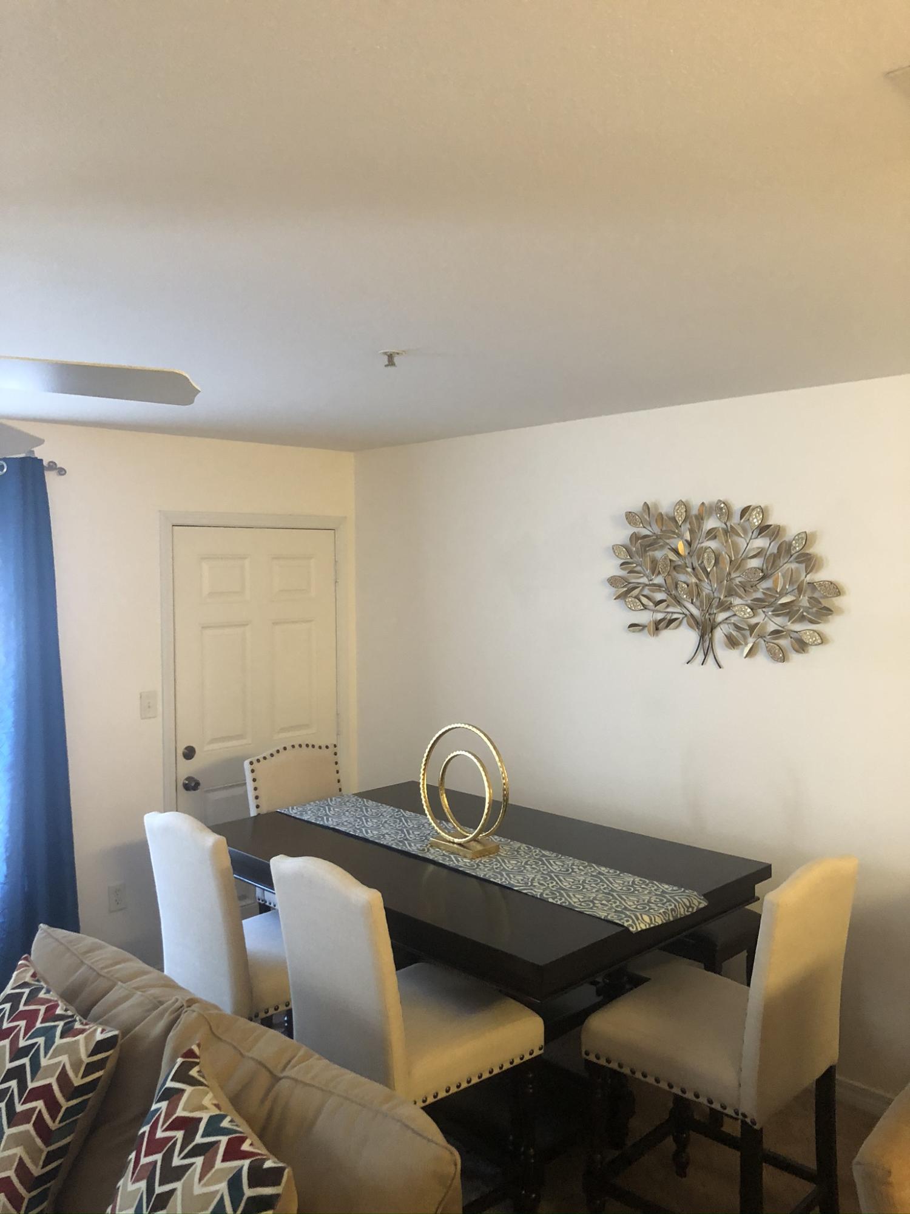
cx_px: 455
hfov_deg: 49.7
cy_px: 607
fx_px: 981
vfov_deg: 63.4
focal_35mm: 28
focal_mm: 3.99
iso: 100
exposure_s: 1/12
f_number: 1.8
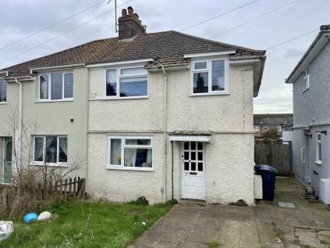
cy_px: 124
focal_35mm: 25
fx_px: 238
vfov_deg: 54.9
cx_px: 165
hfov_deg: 69.4
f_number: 1.6
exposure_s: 1/1200
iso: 32
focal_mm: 5.1
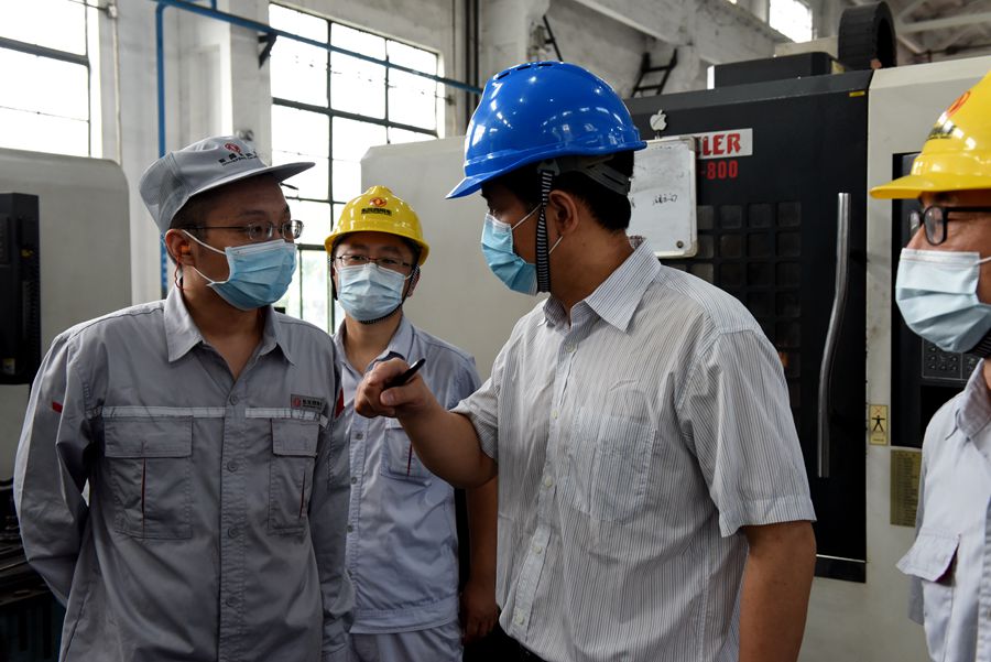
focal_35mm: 38
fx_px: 1047
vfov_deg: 35.1
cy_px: 331
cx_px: 496
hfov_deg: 50.7
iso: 1600
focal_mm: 38
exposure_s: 1/160
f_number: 6.3
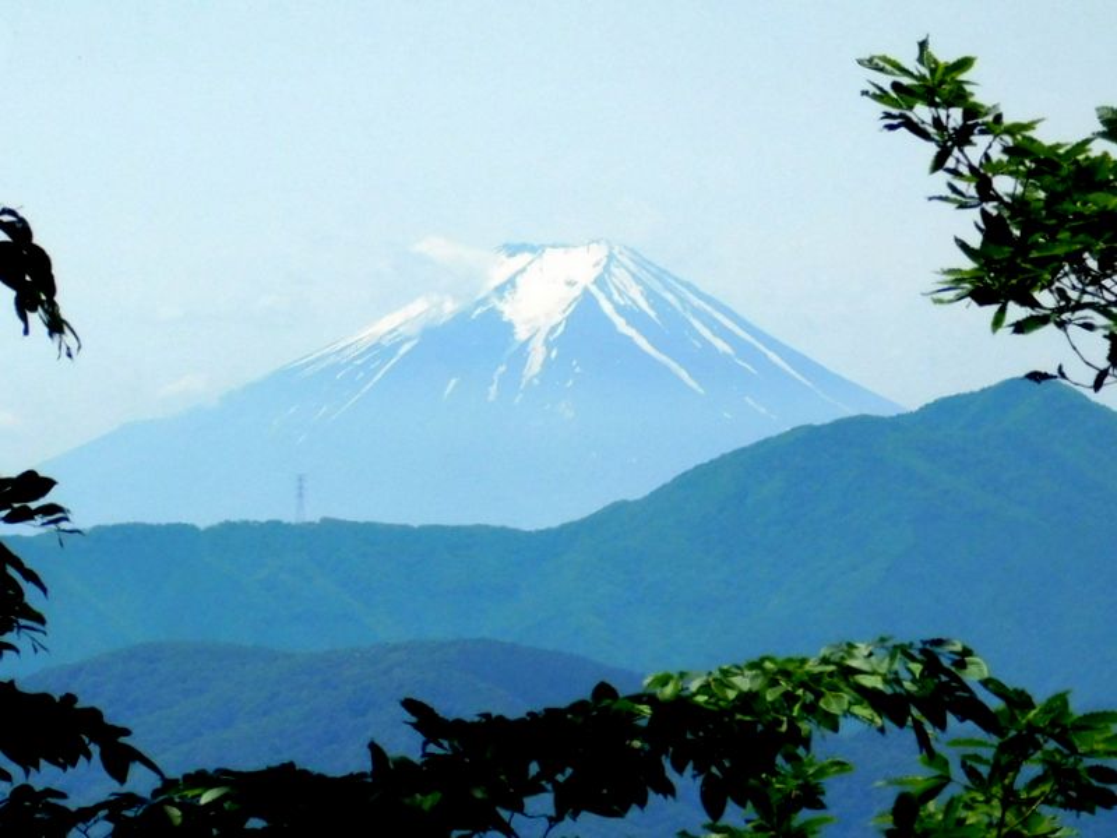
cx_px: 558
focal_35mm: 148
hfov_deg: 13.3
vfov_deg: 10.0
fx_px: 4776
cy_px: 419
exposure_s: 1/1250
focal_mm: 26.3
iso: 125
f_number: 5.1
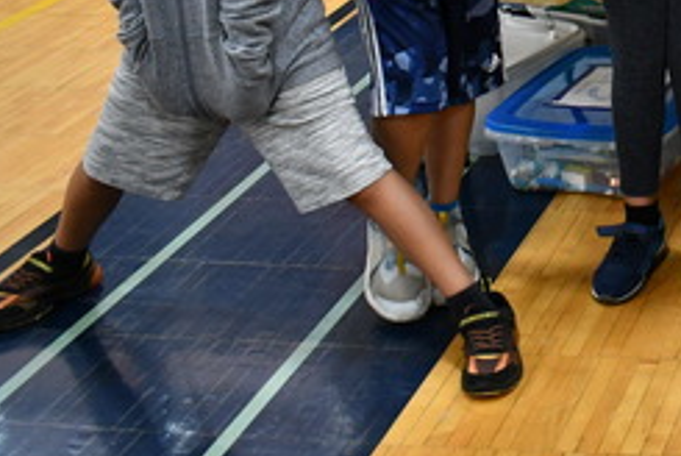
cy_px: -127
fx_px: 1667
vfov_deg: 14.9
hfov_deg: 20.4
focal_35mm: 88
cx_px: 965
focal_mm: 18
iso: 1000
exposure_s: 1/125
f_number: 3.5
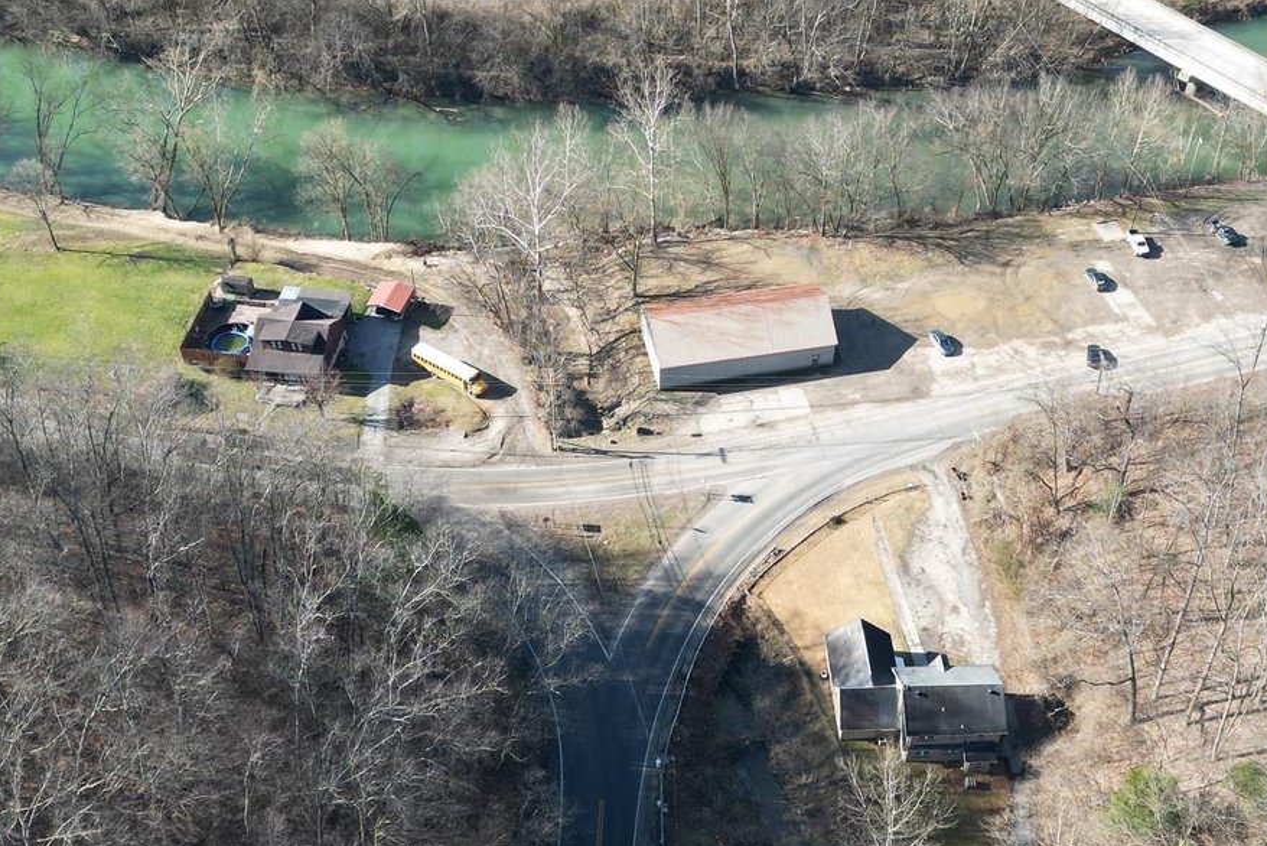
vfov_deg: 31.1
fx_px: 1514
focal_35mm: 43
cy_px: 516
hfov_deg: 45.4
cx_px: 641
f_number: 1.7
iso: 130
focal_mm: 6.72
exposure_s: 1/800
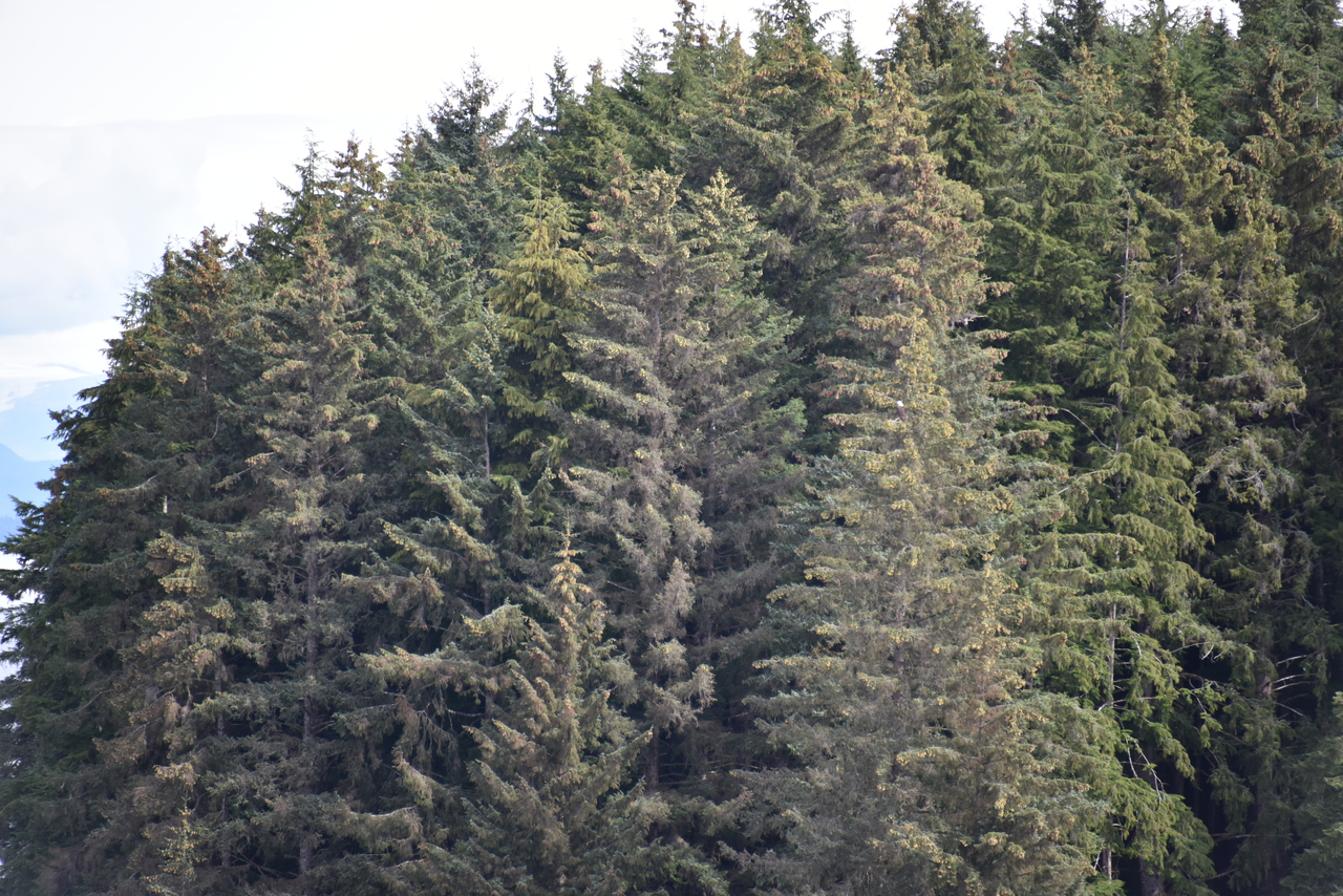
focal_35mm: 300
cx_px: 672
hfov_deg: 6.9
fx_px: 11193
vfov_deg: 4.6
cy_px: 448
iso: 560
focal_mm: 300
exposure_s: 1/640
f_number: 5.6
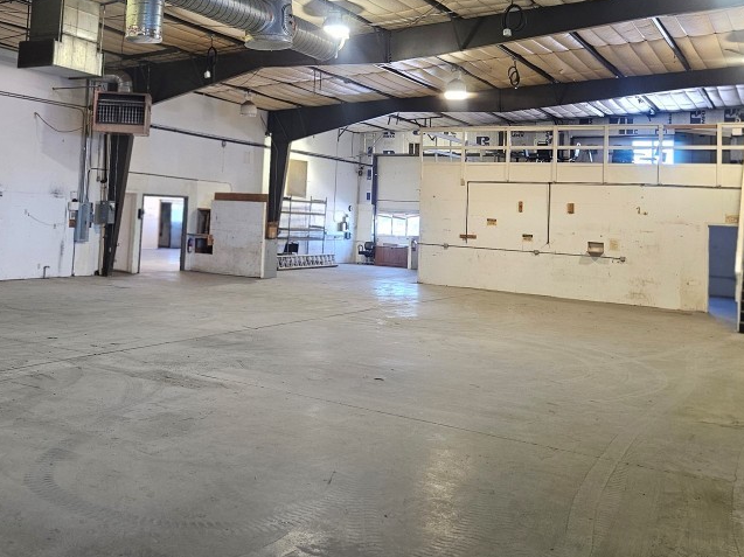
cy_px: 154
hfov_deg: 49.4
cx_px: 255
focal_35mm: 37
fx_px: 795
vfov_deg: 37.9
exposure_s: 1/120
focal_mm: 5.4
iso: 400
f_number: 1.8
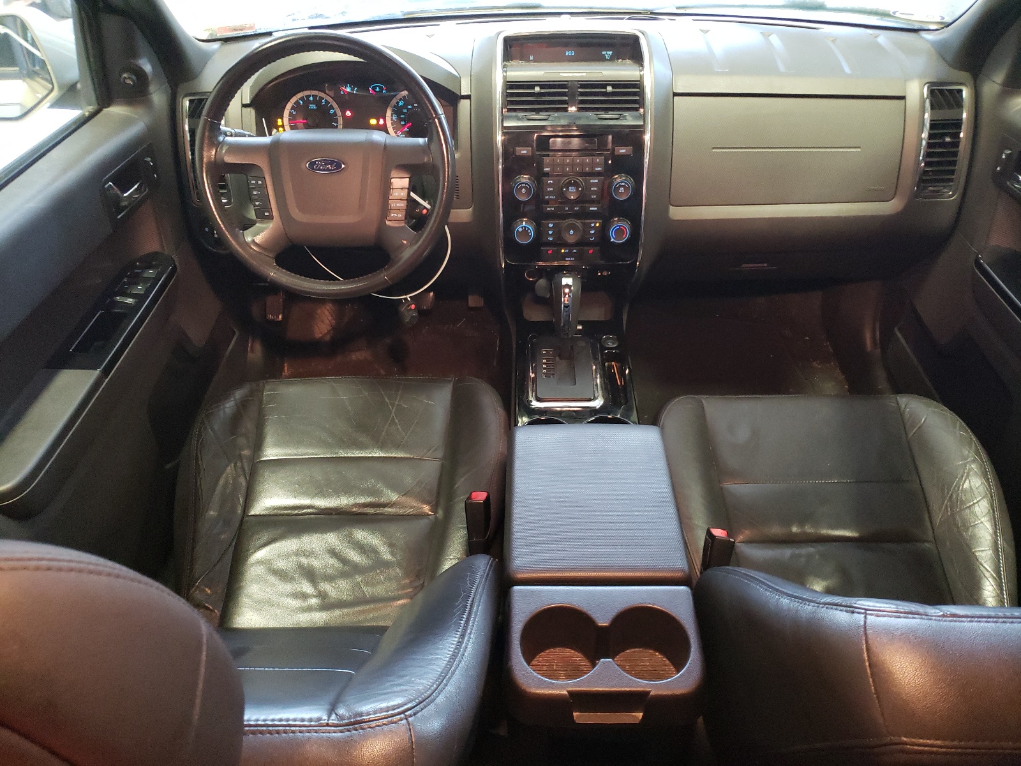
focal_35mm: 26
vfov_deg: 53.1
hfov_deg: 67.3
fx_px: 767
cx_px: 510
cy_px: 383
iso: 424
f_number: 1.5
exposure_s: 1/24
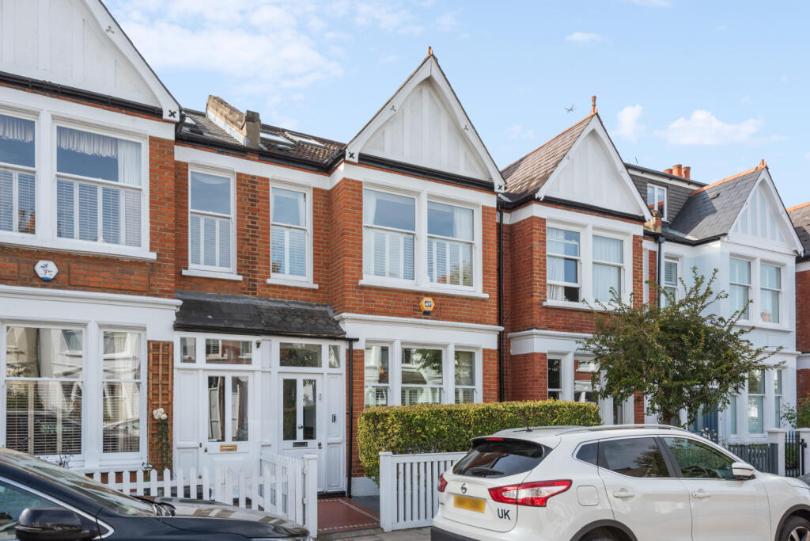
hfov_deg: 73.7
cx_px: 405
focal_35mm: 24
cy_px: 270
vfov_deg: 53.1
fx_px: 540
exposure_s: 1/500
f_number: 11
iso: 400
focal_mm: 24
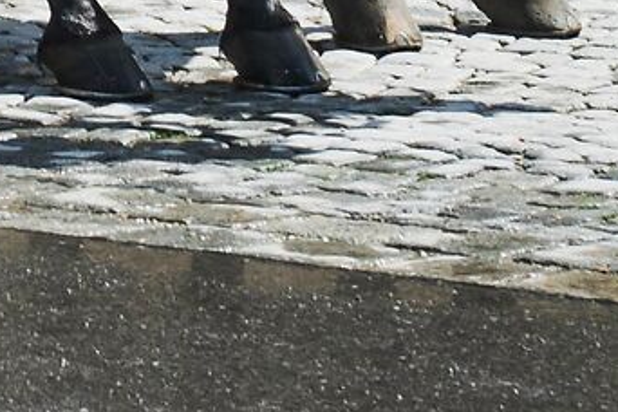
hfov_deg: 4.0
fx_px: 8651
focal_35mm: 504
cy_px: -750
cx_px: -719
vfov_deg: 2.7
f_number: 9
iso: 125
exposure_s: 1/320
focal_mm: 48
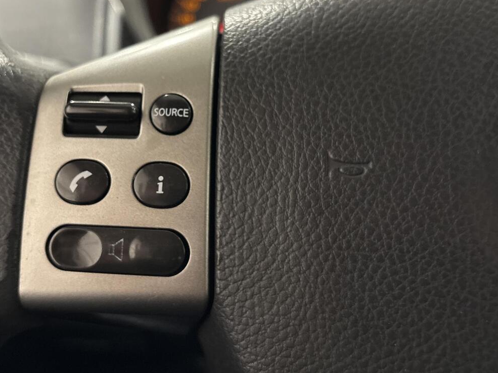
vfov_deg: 37.4
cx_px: 177
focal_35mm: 38
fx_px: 547
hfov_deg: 48.4
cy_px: 132
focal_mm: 5.96
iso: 640
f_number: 1.6
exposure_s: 1/38
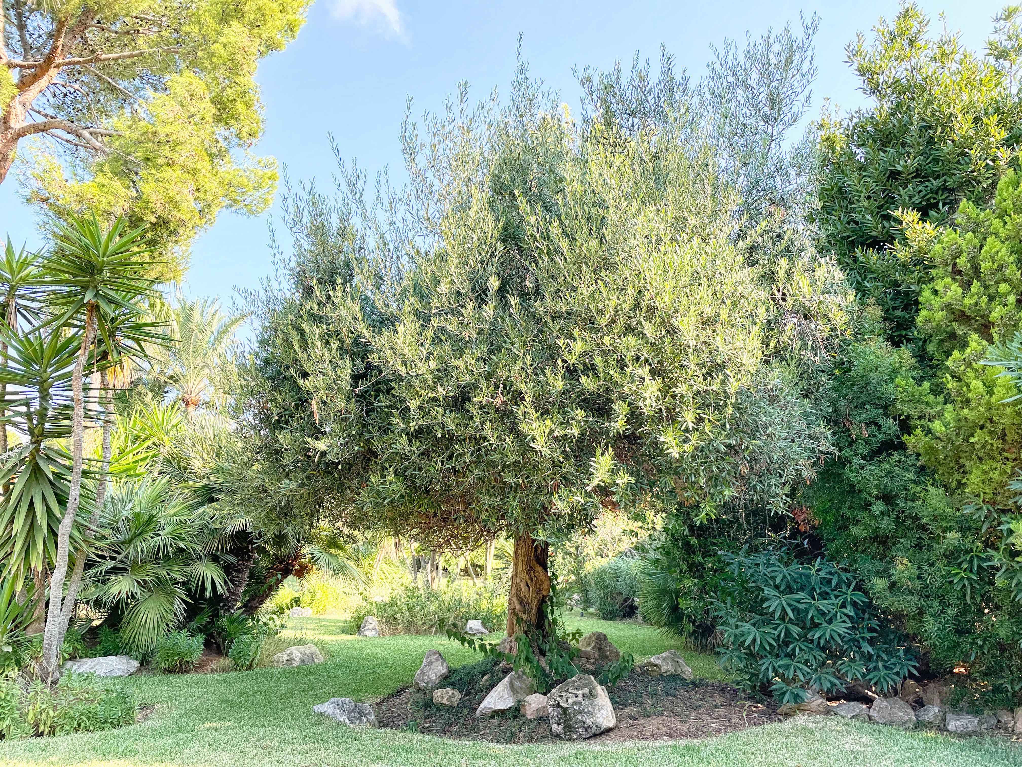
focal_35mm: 26
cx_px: 511
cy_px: 384
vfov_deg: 53.1
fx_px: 768
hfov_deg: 67.3
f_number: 1.6
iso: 50
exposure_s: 1/1092
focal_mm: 4.2
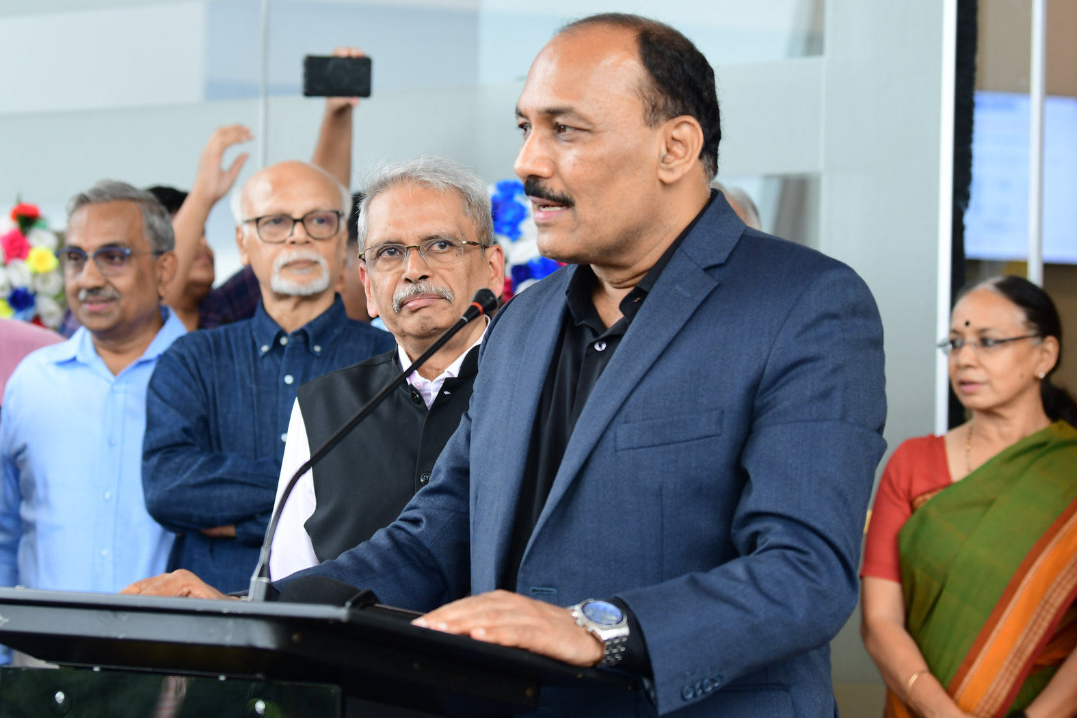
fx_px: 3590
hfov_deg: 17.1
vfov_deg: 11.4
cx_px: 497
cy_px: 309
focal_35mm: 120
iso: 500
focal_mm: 70
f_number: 4
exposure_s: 1/160
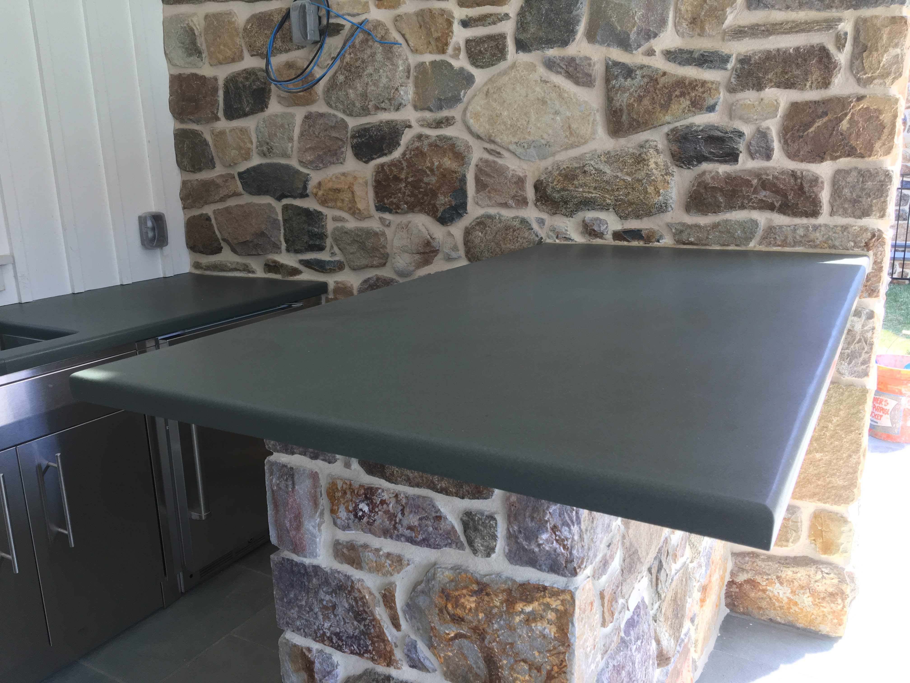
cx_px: 455
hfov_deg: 61.7
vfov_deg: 48.2
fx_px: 762
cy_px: 342
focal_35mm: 29
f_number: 2.2
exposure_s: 1/120
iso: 40
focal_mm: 4.15
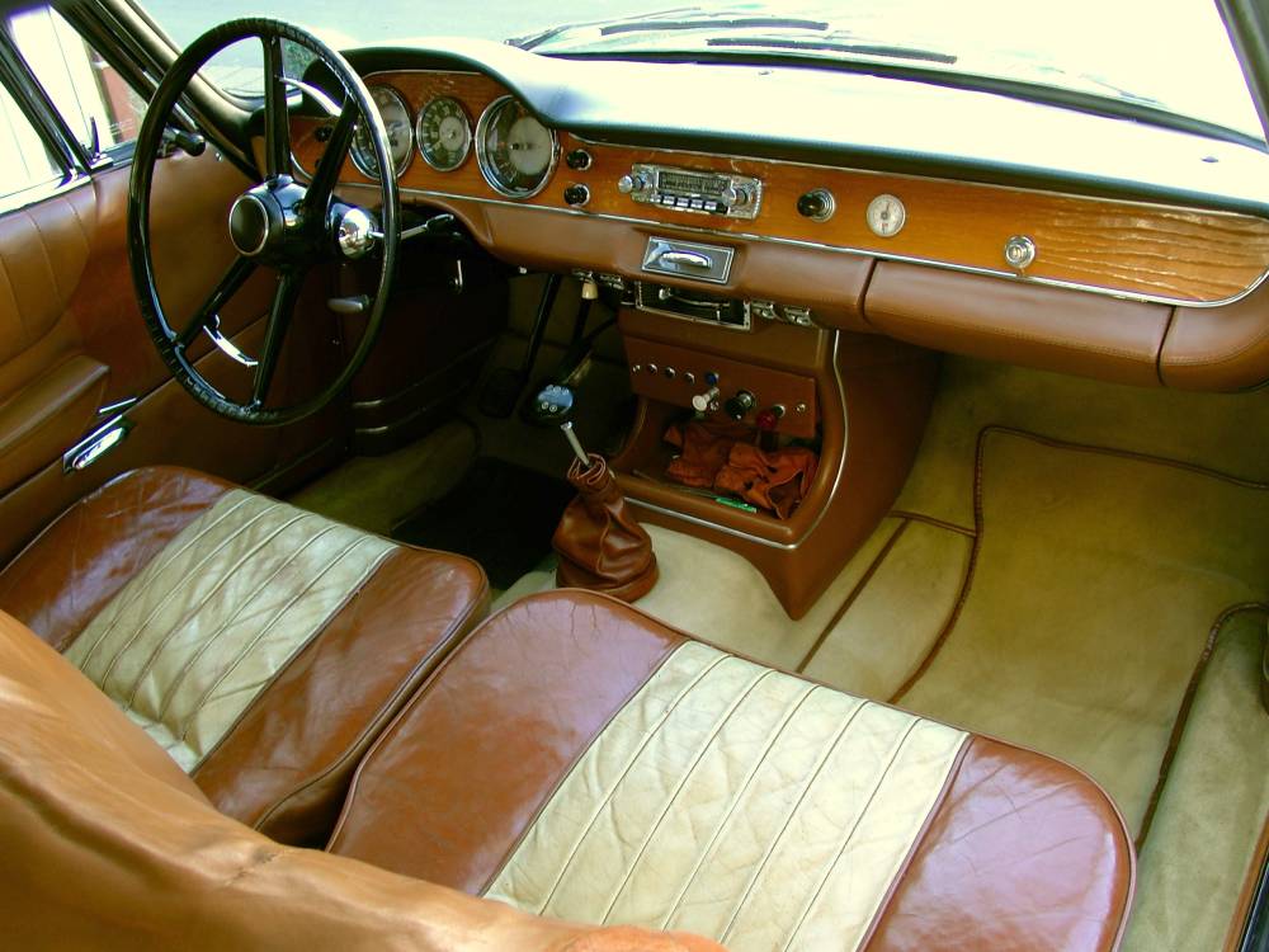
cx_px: 634
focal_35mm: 34
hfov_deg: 54.0
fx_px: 1246
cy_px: 476
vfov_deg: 41.8
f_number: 2.8
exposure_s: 1/18.7
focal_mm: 7.13
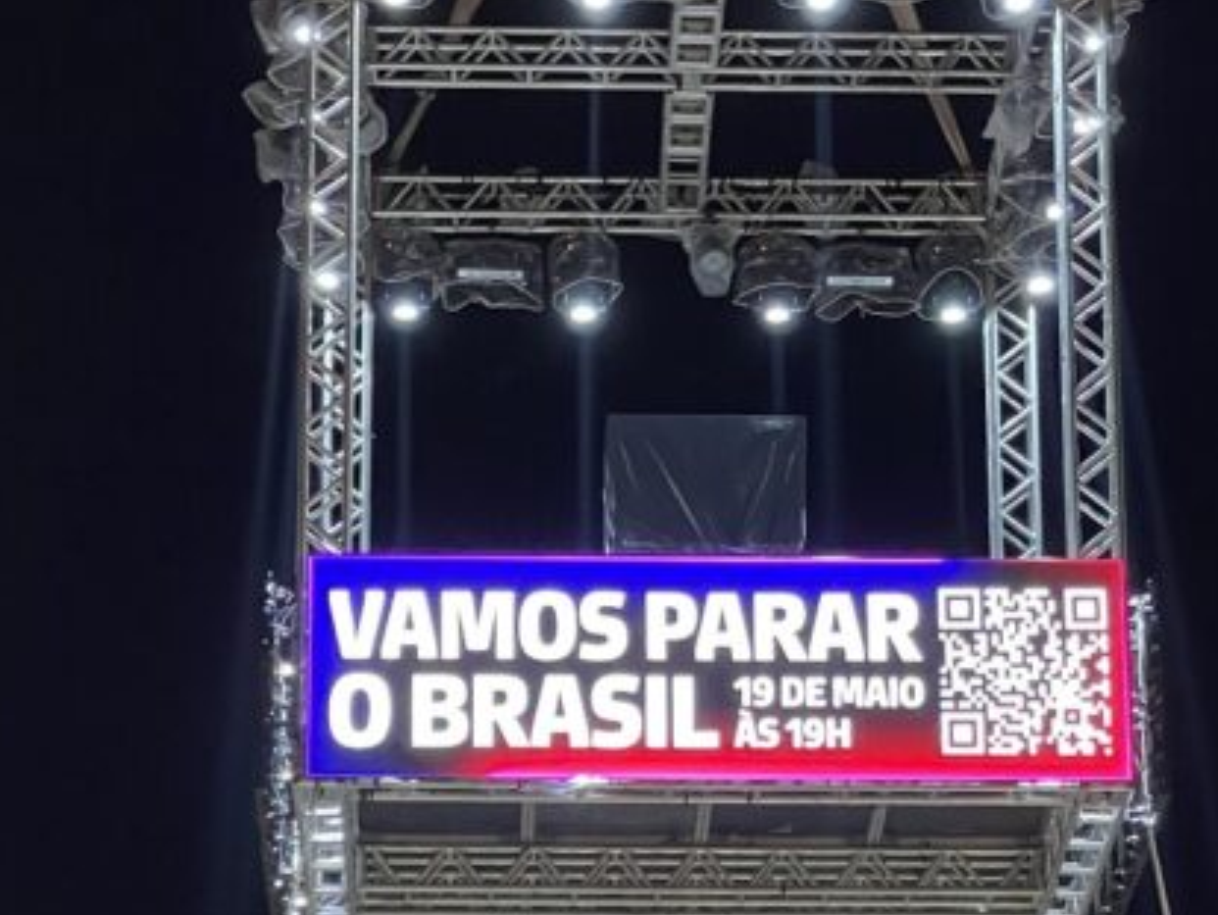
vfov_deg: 12.7
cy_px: 163
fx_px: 4084
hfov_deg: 17.0
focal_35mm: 116
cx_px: 694
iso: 1250
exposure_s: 1/30
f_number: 2.2
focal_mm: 7.5
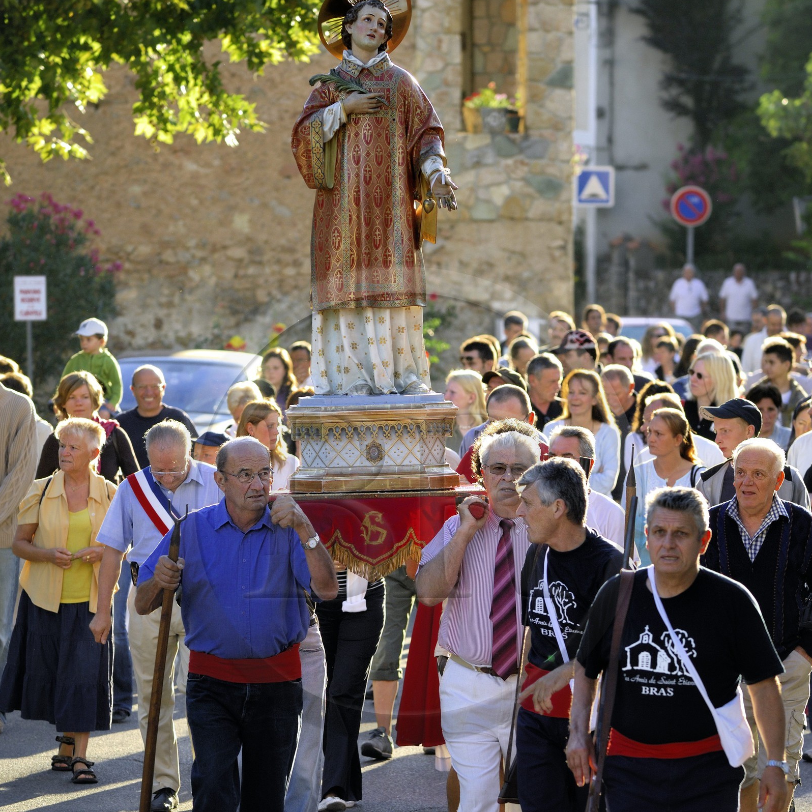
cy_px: 505
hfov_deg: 7.8
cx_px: 405
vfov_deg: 7.8
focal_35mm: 223
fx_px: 5918
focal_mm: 116
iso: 200
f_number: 4
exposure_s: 1/250
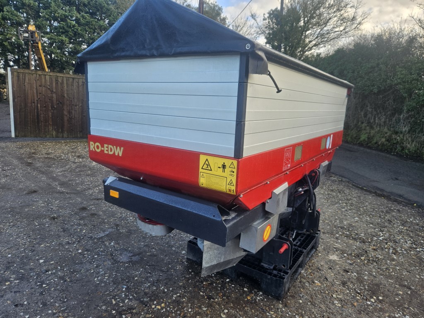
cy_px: 159
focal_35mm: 23
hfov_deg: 73.9
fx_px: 282
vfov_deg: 58.9
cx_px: 212
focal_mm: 5.4
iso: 40
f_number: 1.8
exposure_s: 1/180
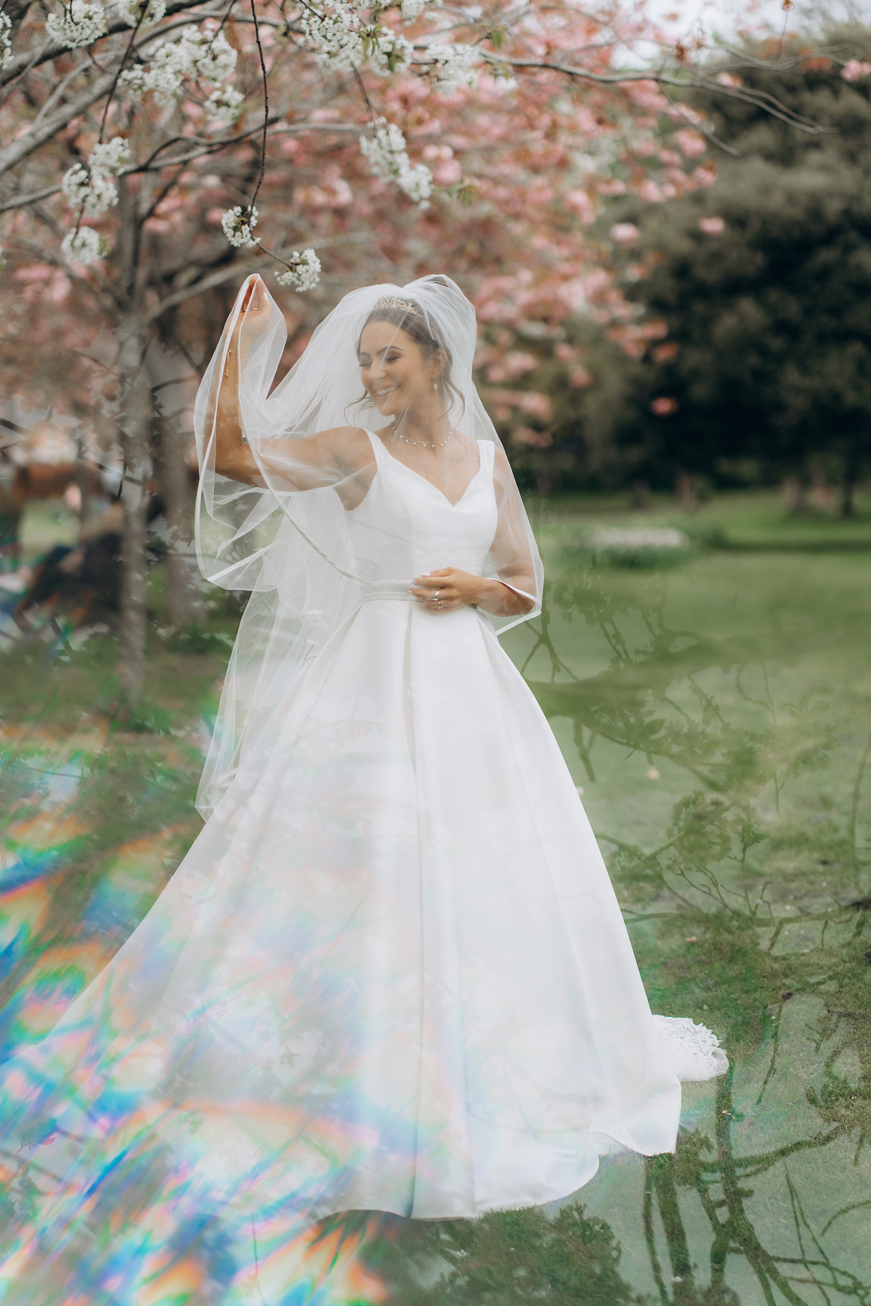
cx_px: 436
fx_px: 3085
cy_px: 653
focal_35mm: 85
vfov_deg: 23.9
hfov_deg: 16.1
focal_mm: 85
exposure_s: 1/2000
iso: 160
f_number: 2
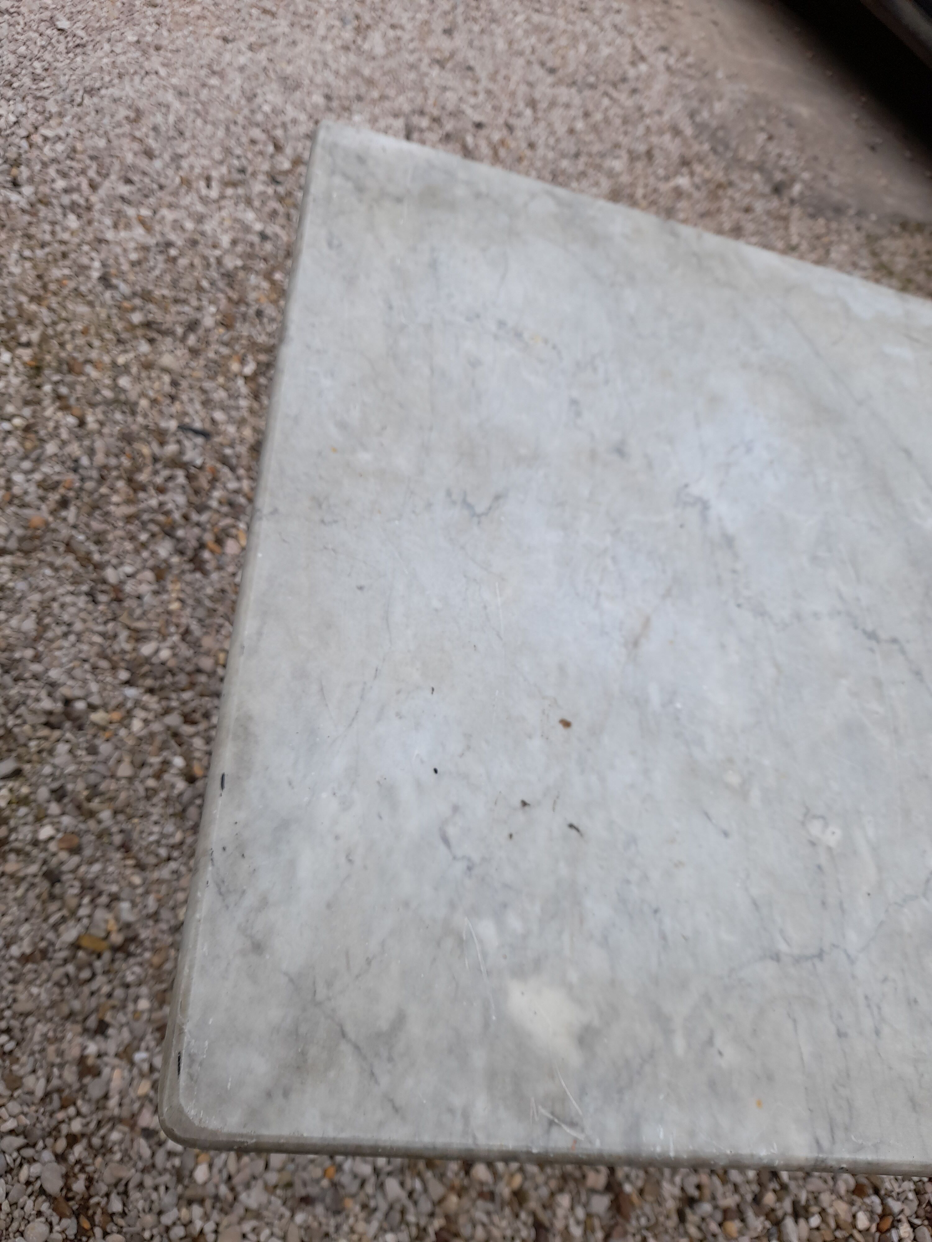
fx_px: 897
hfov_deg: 54.9
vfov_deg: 69.4
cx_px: 466
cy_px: 621
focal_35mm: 25
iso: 20
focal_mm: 4.6
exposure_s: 1/220
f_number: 2
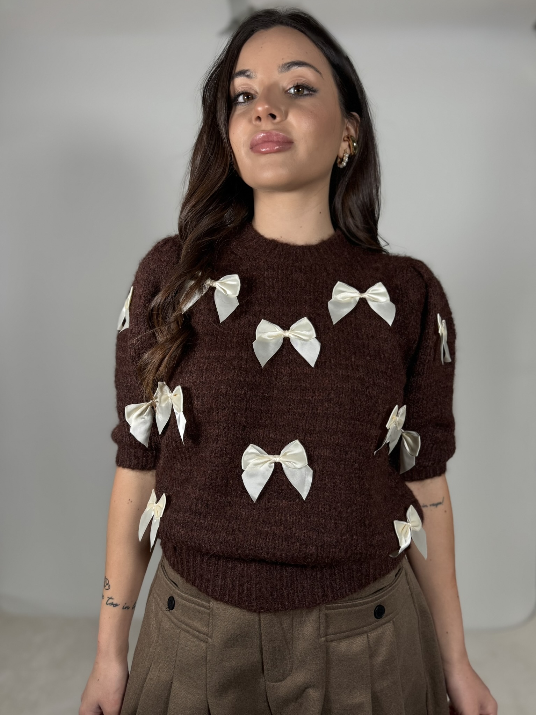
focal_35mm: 24
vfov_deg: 71.6
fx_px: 496
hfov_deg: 56.8
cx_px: 268
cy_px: 358
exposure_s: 1/119
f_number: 1.78
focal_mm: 6.76
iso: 200
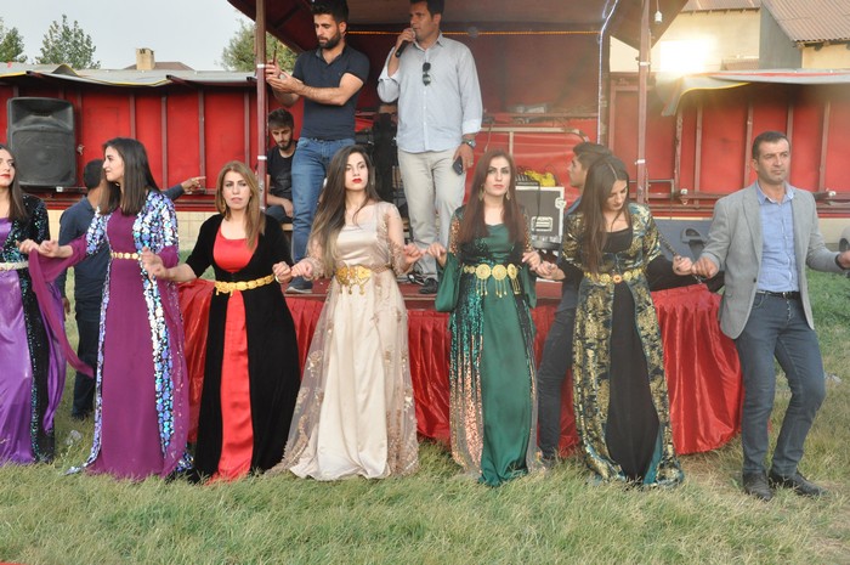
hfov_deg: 38.9
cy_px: 282
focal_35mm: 51
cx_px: 425
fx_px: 1203
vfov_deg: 26.4
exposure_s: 1/160
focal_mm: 34
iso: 1250
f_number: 13
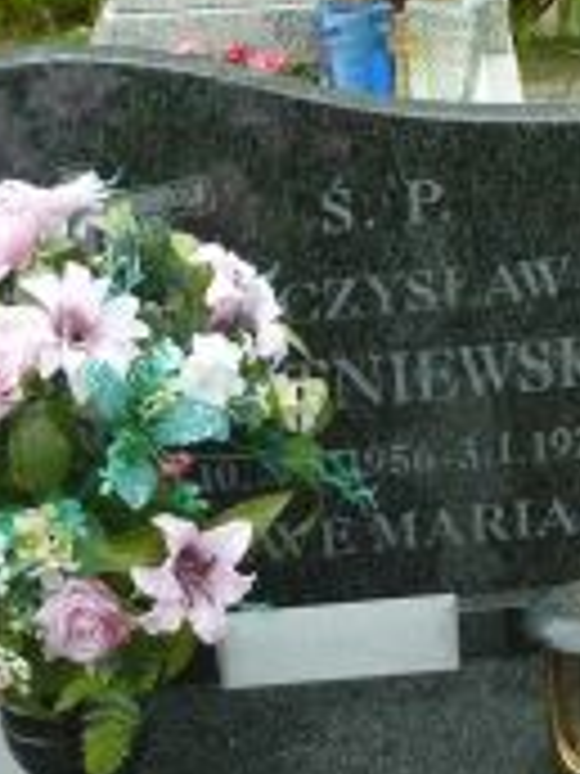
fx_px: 2301
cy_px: 1008
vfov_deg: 17.8
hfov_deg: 14.4
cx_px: 247
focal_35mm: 103
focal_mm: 6.1
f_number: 3.6
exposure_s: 1/250
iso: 320
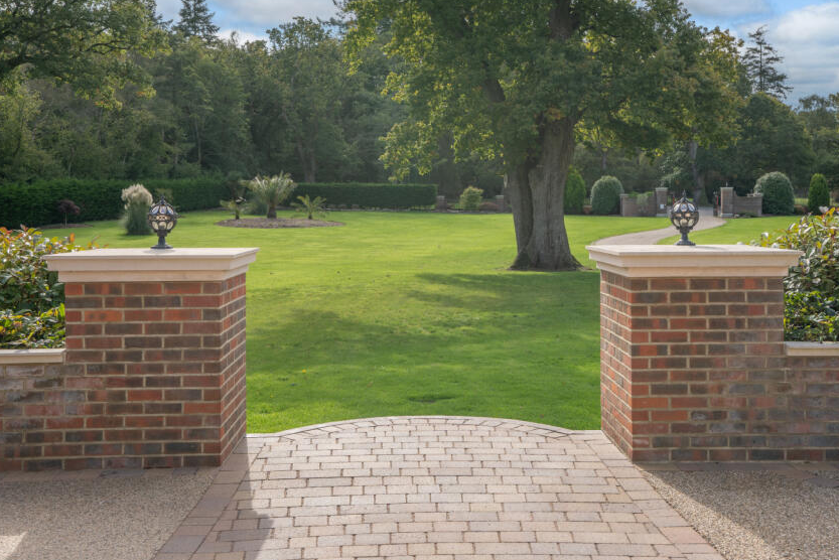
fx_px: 1002
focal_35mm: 43
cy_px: 226
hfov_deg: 45.4
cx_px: 439
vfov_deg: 31.1
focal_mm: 35
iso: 200
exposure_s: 1/125
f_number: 11
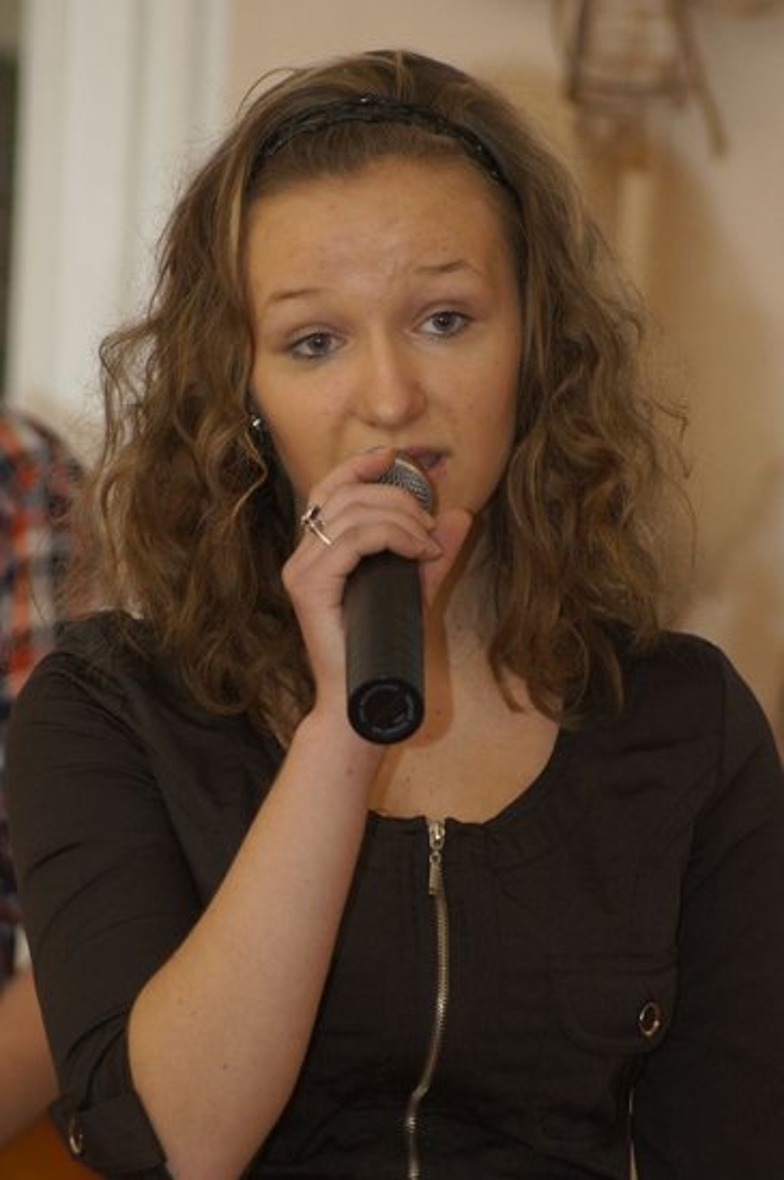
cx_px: 392
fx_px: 10309
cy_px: 590
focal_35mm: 315
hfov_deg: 4.4
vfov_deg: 6.5
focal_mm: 210
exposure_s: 1/160
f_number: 5.6
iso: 1600
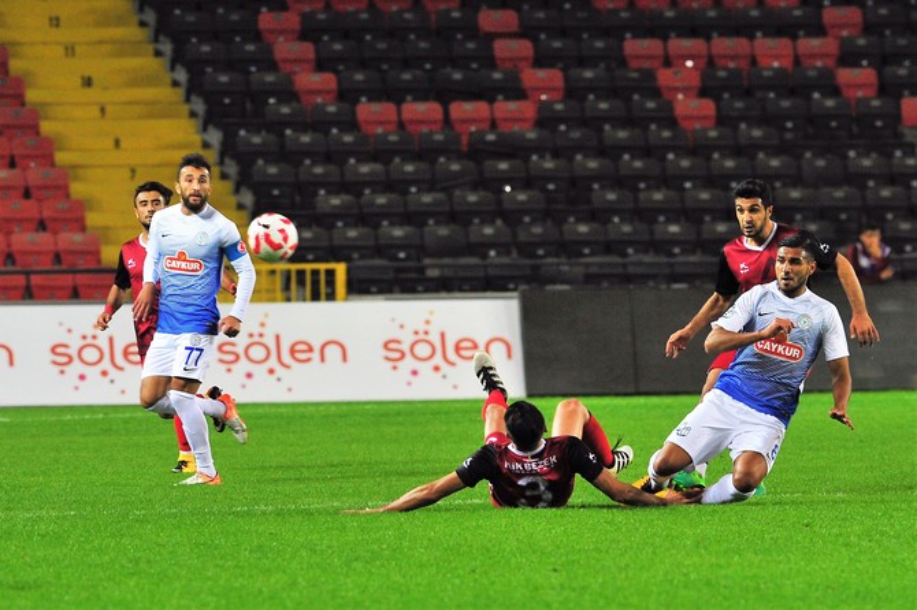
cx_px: 458
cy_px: 305
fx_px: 7638
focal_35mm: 300
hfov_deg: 6.9
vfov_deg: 4.6
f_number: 7.1
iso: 1250
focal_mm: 300
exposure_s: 1/640
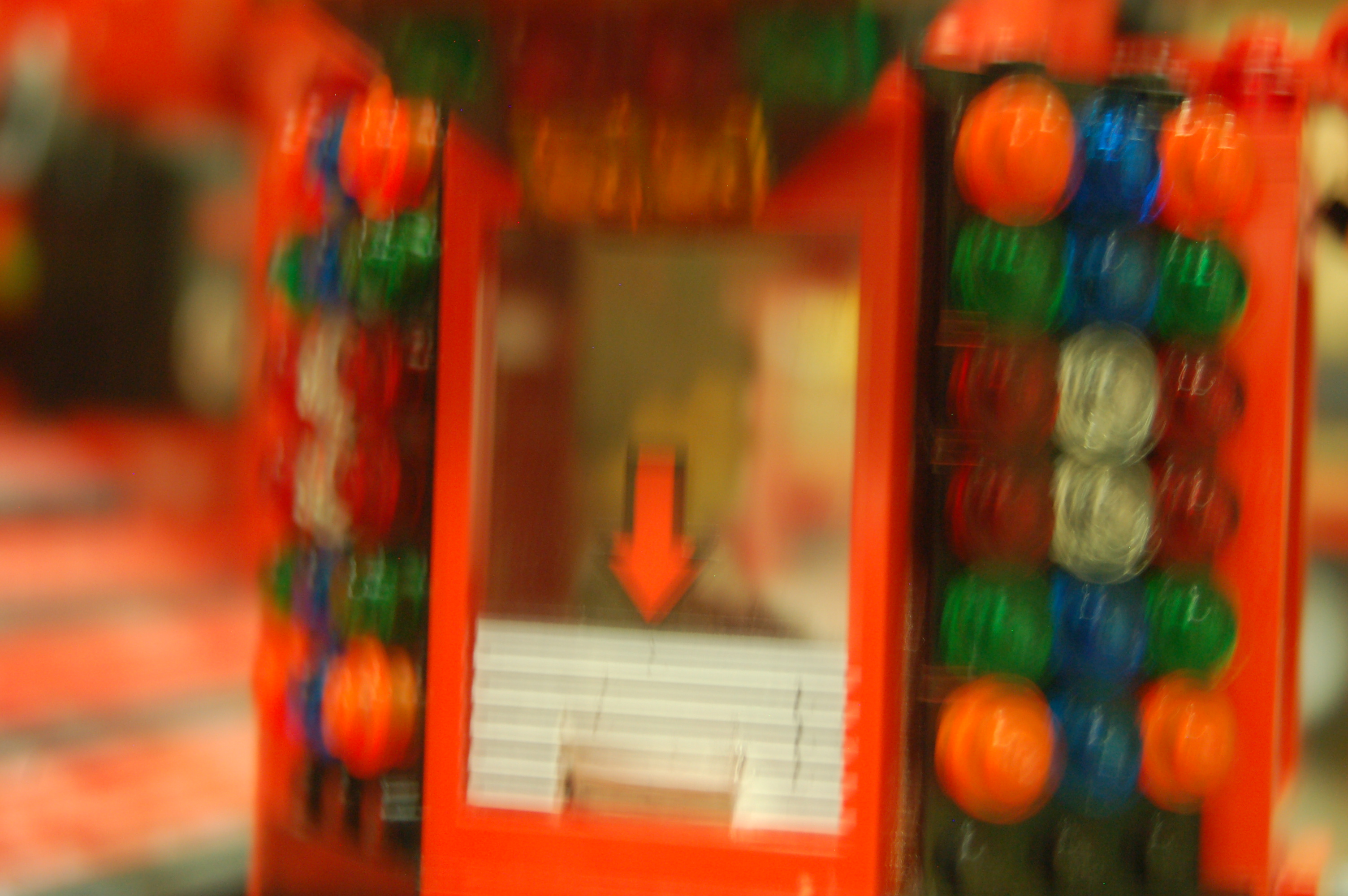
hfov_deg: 27.0
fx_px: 2806
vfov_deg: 18.1
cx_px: 674
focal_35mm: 75
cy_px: 448
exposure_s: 1/1.3
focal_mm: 50
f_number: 5.6
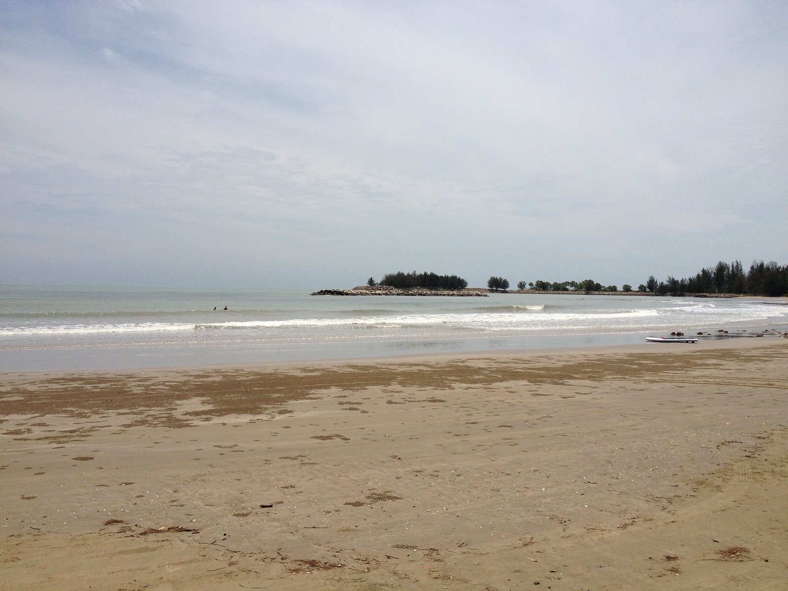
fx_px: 797
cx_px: 394
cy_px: 296
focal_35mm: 35
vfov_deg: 40.7
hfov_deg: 52.6
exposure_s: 1/4608
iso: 50
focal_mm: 4.28
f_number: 2.4
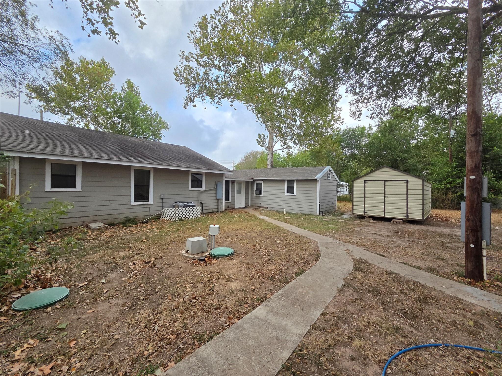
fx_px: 189
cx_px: 251
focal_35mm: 13
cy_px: 188
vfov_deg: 89.9
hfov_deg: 106.2
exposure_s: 1/719
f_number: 2.2
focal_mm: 2.2
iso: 125
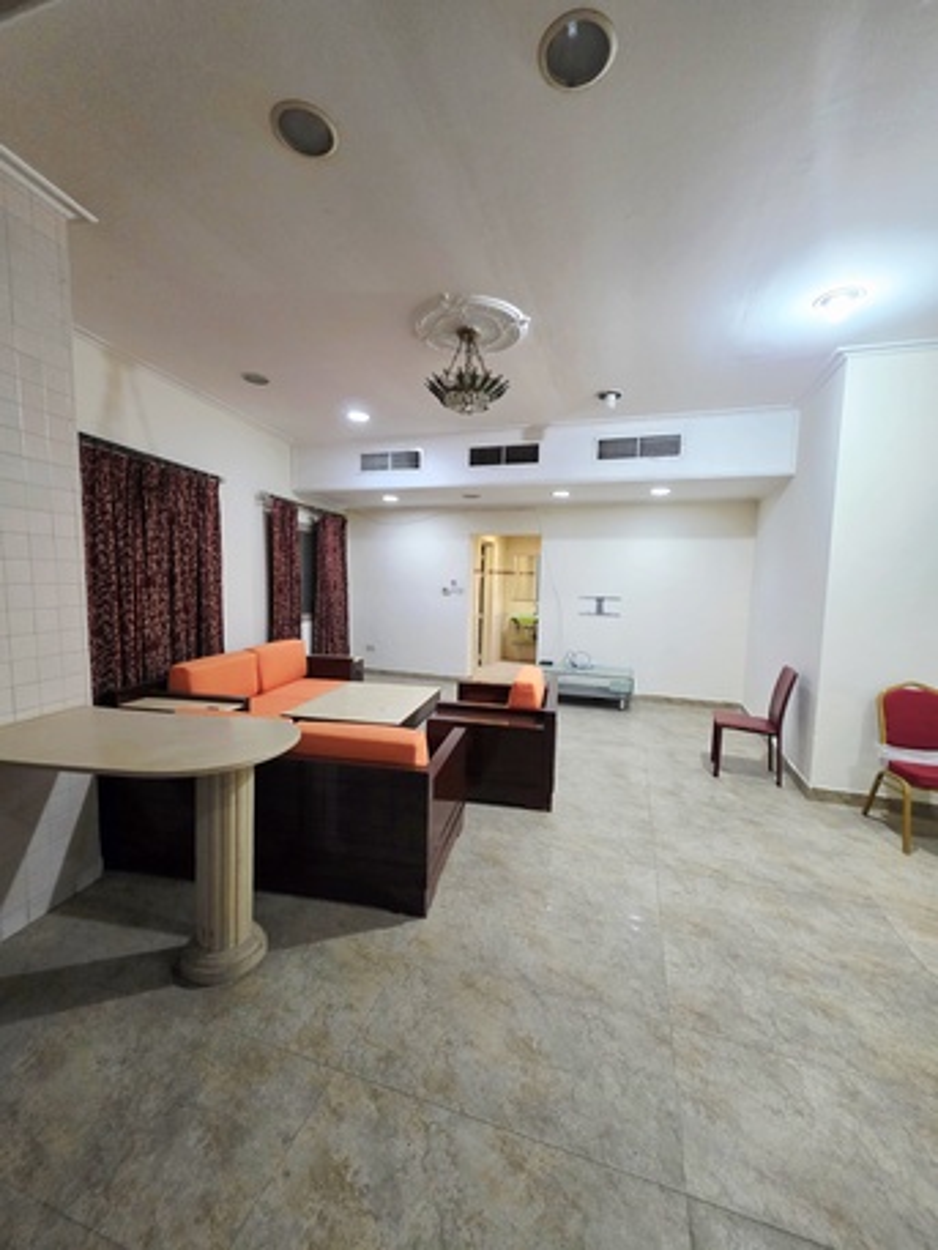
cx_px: 469
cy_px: 625
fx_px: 469
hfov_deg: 89.9
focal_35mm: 13
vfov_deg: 106.2
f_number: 1.9
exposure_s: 1/50.3
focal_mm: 2.2
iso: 640
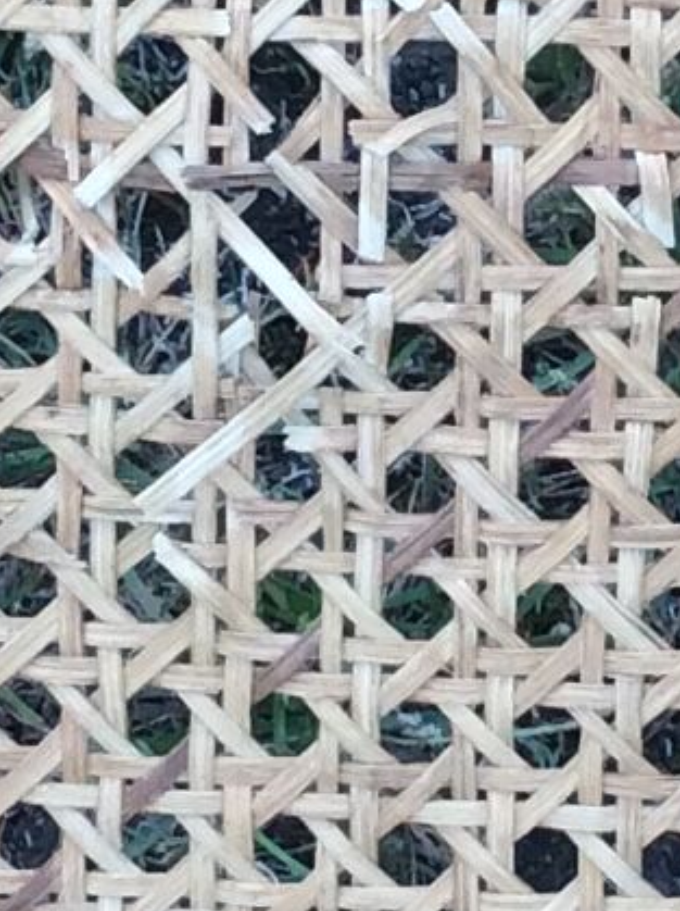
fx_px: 5199
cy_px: 235
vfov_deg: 10.0
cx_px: 621
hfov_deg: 7.5
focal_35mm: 198
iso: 40
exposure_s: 1/50
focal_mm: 3.3
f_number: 2.4
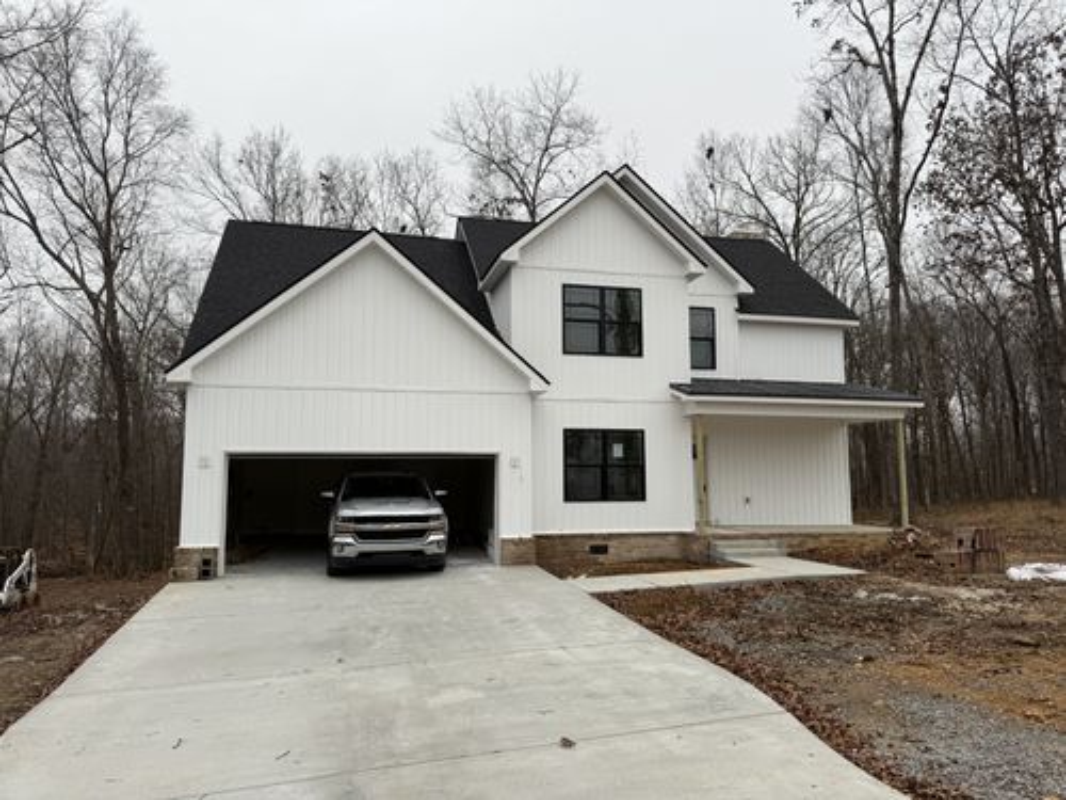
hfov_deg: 71.6
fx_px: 739
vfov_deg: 56.8
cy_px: 400
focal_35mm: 24
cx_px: 533
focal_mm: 6.76
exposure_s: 1/627
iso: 80
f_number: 1.78
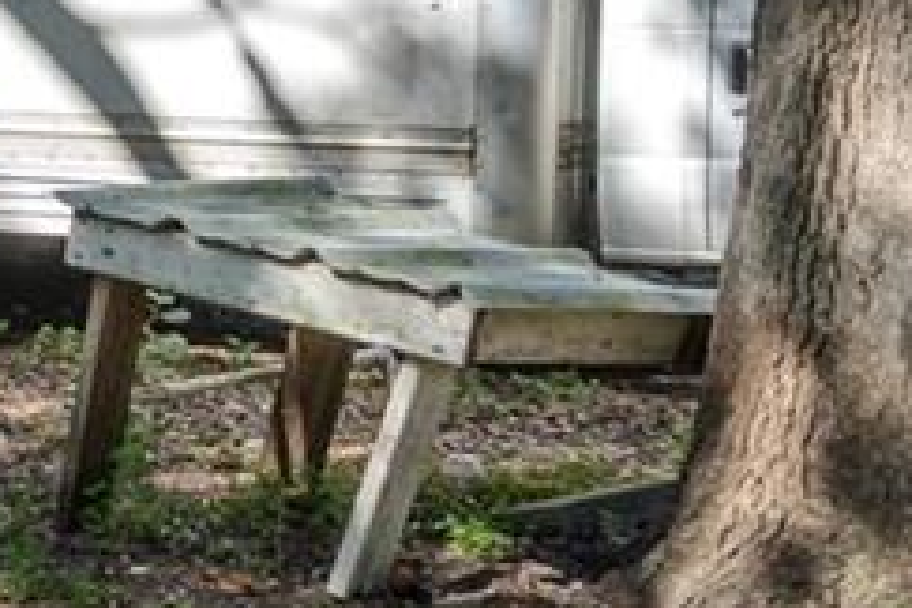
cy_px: 98
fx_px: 2837
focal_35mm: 112
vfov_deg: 12.2
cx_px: -1250
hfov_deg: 13.5
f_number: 5
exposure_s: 1/80
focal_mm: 17
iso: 100
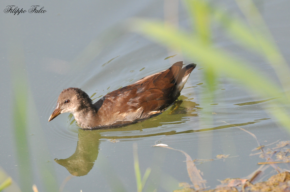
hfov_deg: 3.3
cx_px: 145
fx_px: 5069
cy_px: 96
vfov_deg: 2.2
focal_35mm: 630
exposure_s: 1/1000
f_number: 8
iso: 800
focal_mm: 420
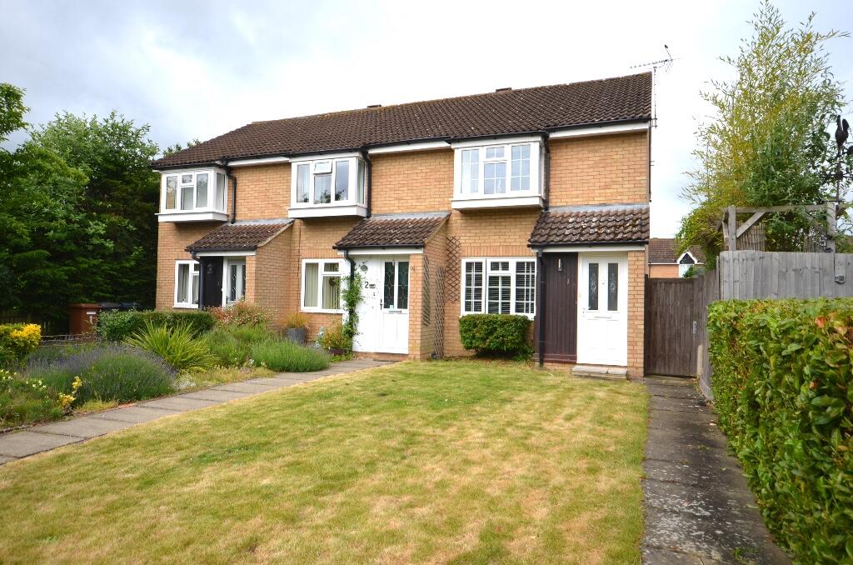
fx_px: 567
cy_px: 282
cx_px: 426
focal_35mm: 24
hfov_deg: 73.9
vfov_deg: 52.9
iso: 200
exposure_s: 1/500
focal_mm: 16
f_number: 8
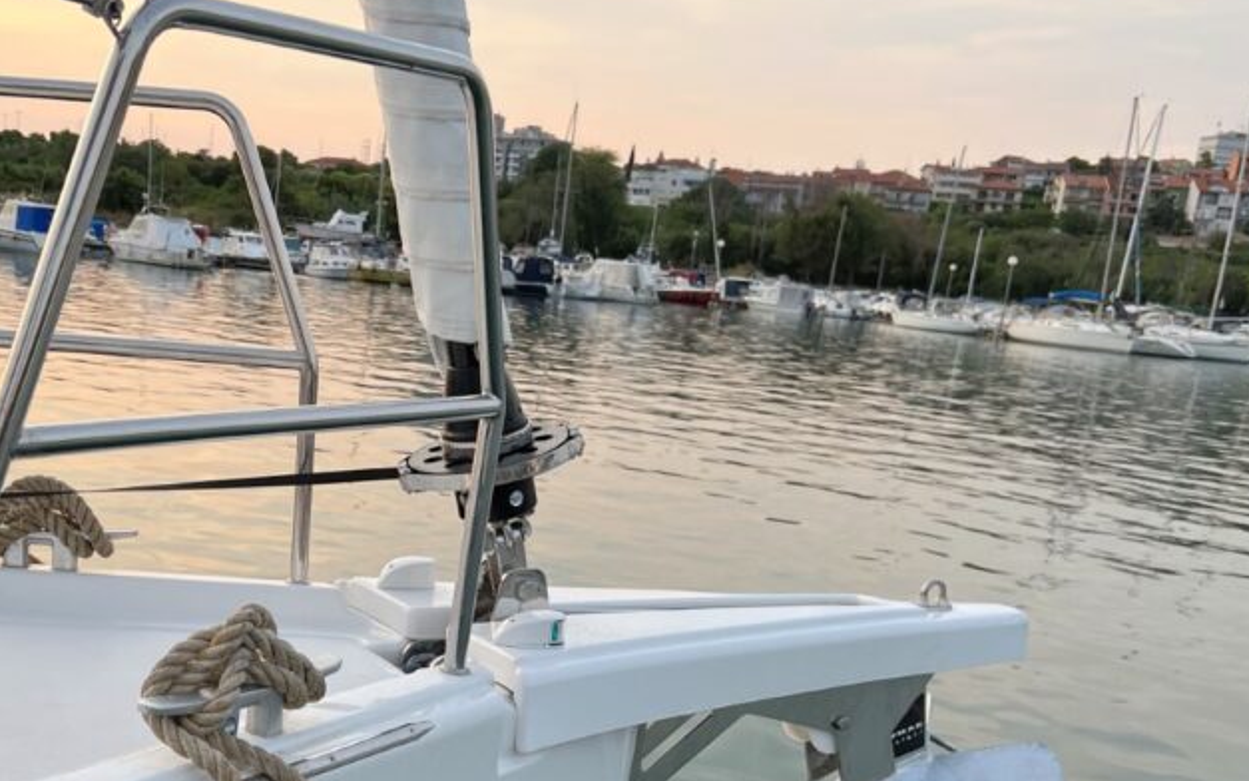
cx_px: 378
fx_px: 1532
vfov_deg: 27.8
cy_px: 671
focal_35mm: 45
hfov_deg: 43.5
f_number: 1.5
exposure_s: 1/567
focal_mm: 5.7
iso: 50
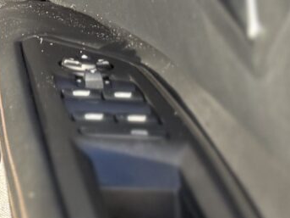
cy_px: -339
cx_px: -615
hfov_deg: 8.8
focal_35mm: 179
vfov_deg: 7.6
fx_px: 1499
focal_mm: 6.76
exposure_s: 1/271
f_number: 1.78
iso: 100
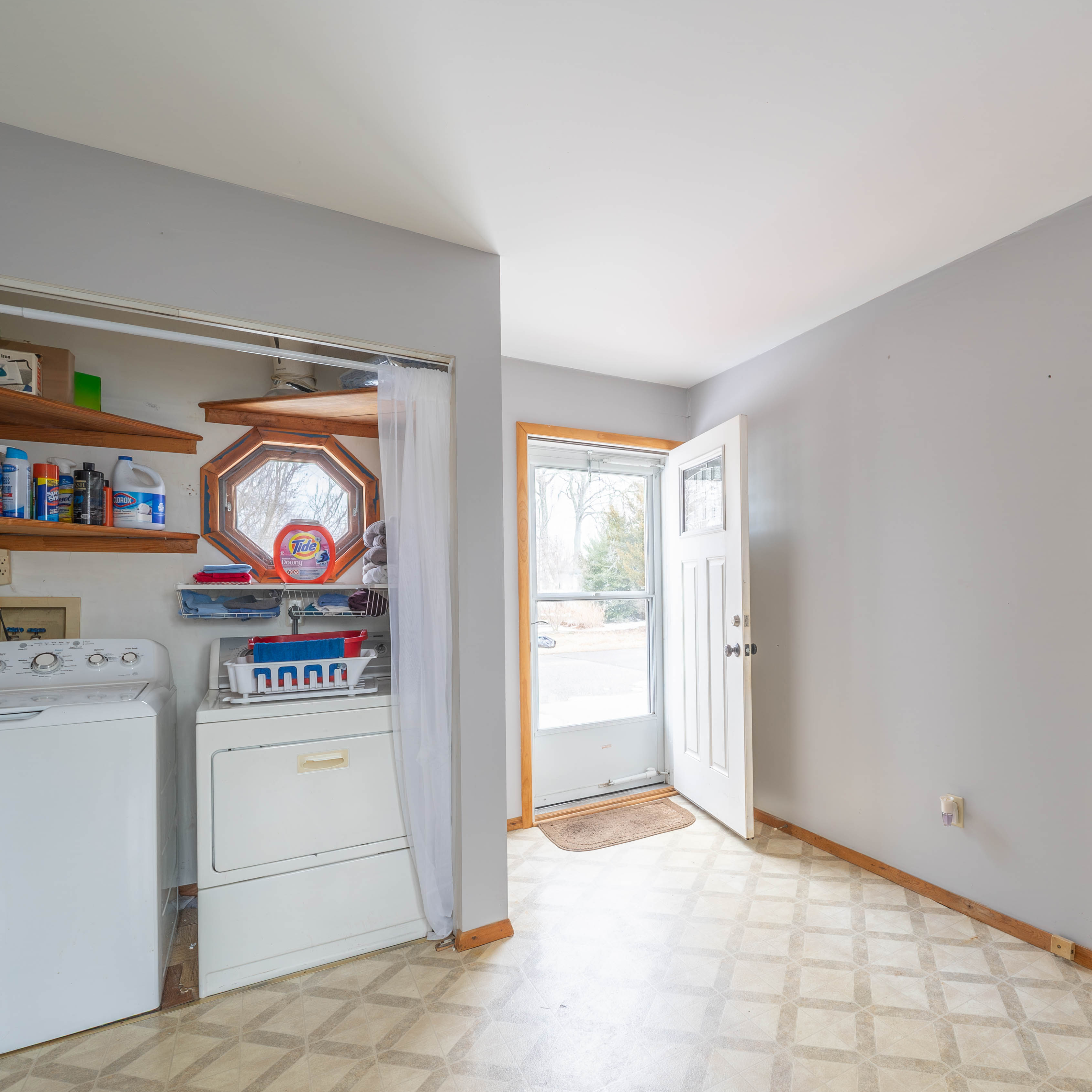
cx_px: 699
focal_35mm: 18
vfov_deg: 80.6
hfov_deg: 78.9
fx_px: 642
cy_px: 586
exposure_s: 1/80
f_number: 8
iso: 500
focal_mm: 12
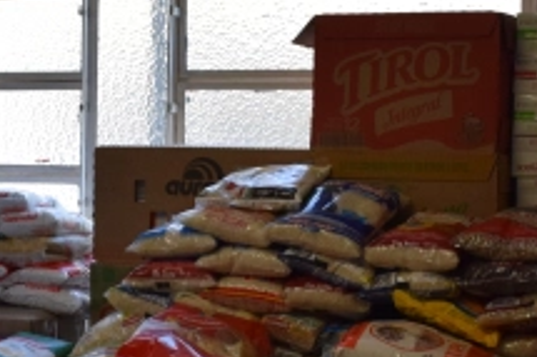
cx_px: 44
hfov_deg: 18.8
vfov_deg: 12.8
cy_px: 251
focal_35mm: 107
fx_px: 1595
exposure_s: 1/500
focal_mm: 20
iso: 900
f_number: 3.5
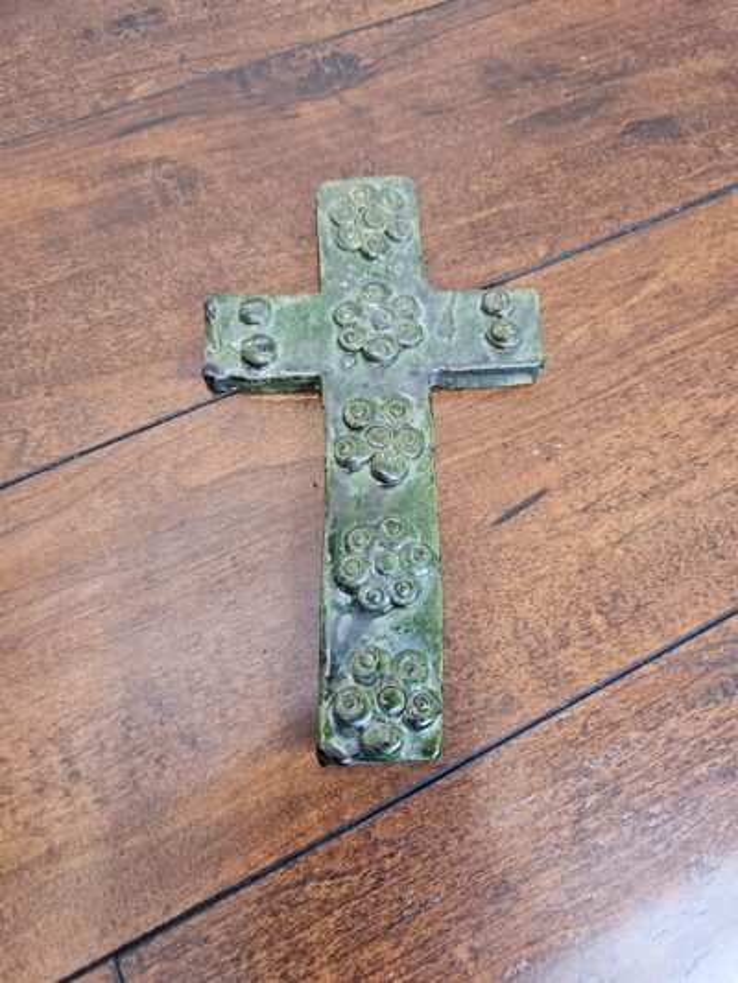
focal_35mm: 23
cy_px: 492
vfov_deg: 73.9
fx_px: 654
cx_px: 369
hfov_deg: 58.9
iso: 250
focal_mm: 6.3
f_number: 1.7
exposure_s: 1/120
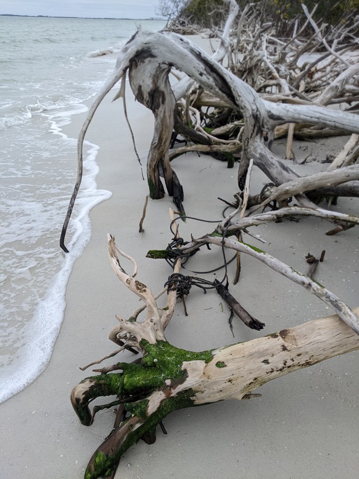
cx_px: 180
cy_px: 240
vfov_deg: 65.3
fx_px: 373
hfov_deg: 51.4
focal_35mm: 27
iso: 65
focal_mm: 4.44
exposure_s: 1/1805
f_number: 1.8
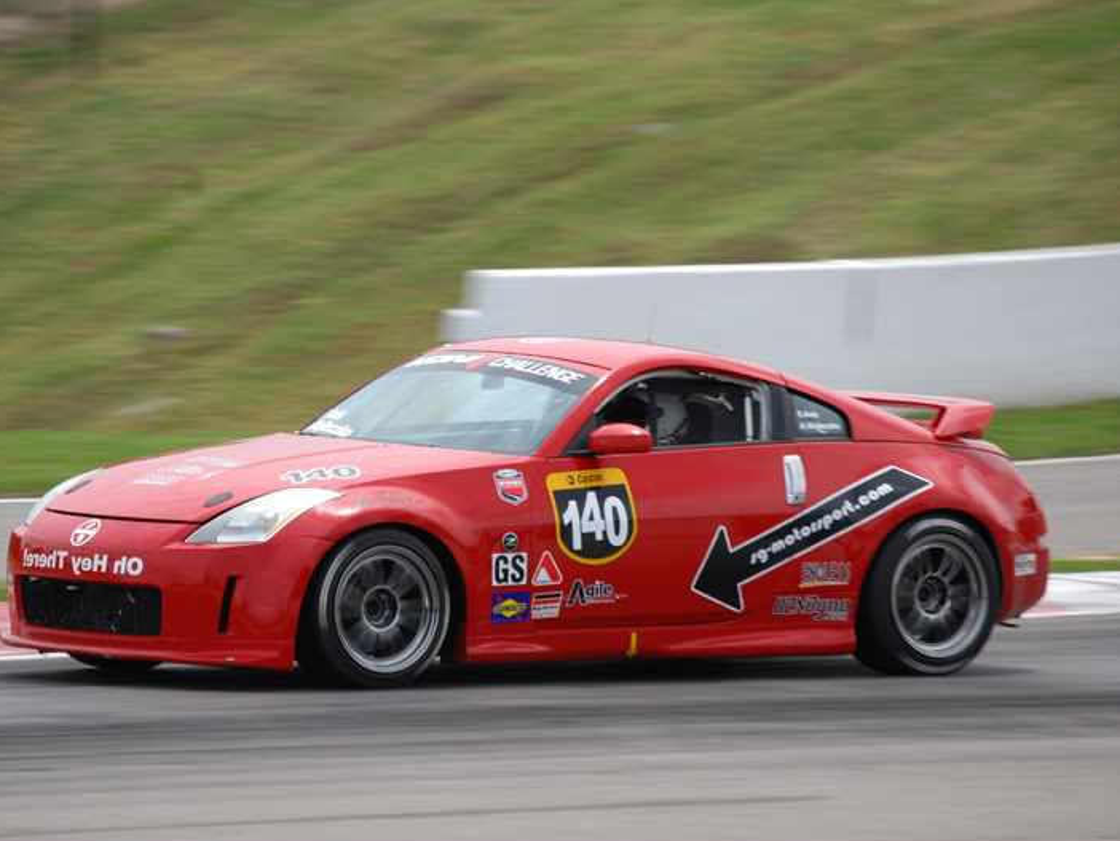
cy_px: 424
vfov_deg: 4.5
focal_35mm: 329
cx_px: 504
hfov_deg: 6.0
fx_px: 10648
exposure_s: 1/200
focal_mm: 200
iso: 100
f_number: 8
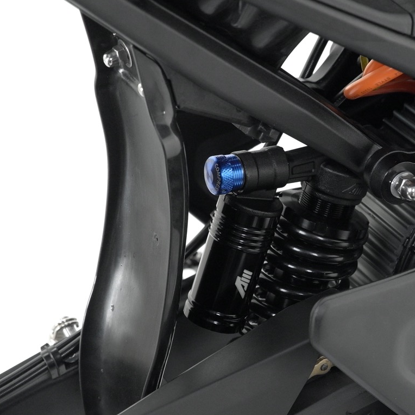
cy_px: 227
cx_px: 311
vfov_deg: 14.8
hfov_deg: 14.7
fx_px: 1601
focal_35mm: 118
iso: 1600
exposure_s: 1/100
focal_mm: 55.8
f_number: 5.6
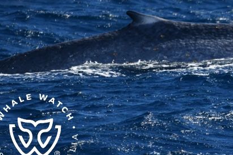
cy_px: 30
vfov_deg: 1.2
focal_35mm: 1171
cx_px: 218
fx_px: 7576
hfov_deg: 1.8
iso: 1400
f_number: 6.3
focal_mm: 600
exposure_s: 1/8000
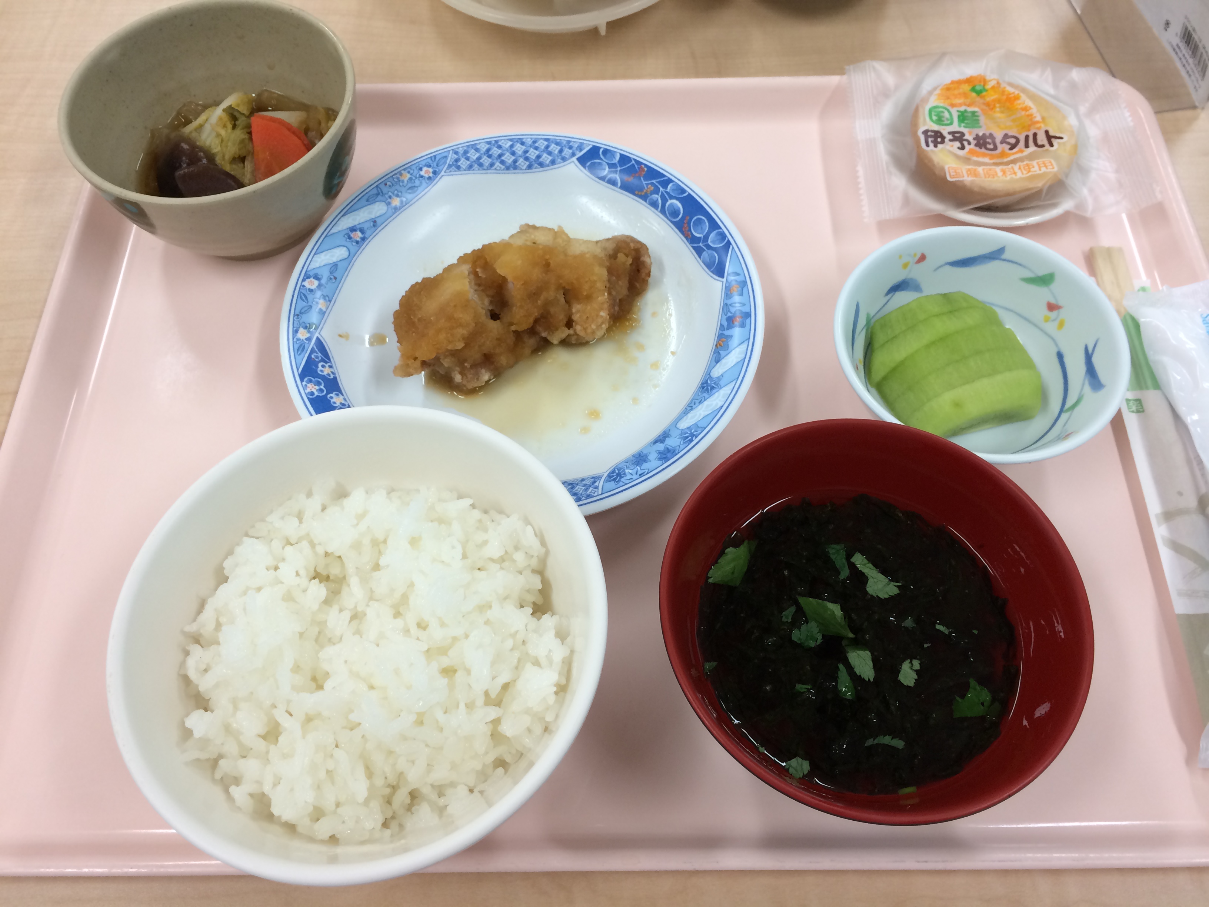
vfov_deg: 46.8
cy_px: 454
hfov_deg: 60.0
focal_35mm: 30
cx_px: 604
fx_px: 1048
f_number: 2.2
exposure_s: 1/40
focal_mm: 4.12
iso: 40
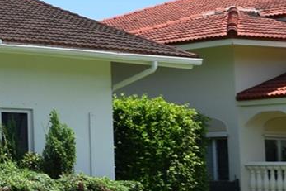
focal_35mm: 152
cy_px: -14
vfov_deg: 8.9
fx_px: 1207
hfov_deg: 11.8
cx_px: -319
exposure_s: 1/320
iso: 200
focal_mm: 22
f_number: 9
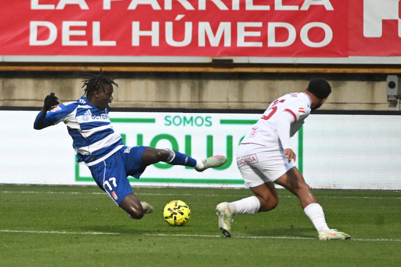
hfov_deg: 6.9
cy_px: 134
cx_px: 200
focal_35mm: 300
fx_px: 3341
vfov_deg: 4.6
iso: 3200
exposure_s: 1/1000
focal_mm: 300
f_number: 4
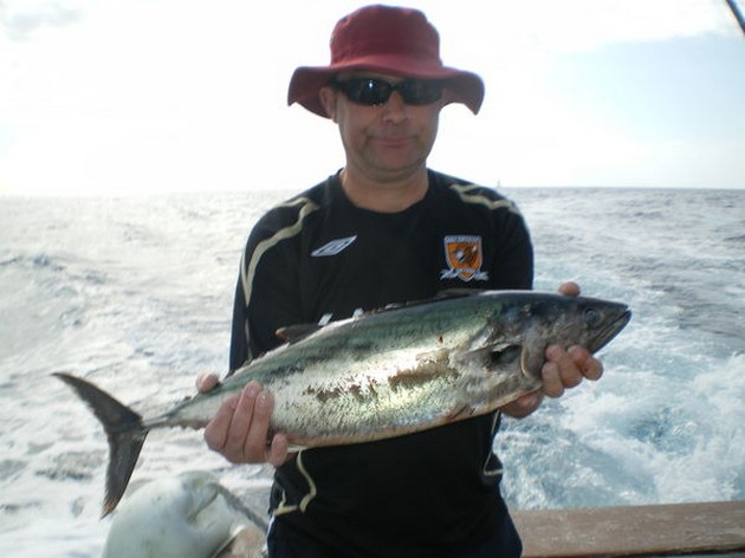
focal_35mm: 36
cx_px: 372
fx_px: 774
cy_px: 279
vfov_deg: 39.6
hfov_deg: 51.4
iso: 50
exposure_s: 1/320
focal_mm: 6.3
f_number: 4.6
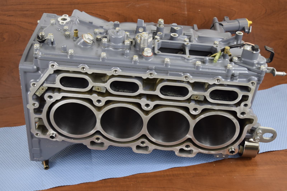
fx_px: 407
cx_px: 144
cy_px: 96
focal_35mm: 51
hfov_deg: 38.9
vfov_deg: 26.5
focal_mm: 34
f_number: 5.6
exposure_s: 1/125
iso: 400
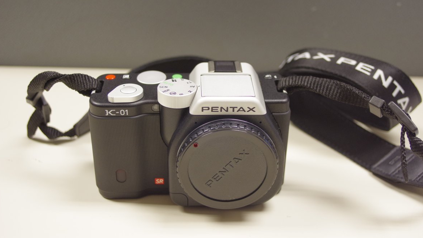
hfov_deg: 45.5
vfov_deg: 26.5
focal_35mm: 45
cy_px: 109
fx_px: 505
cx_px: 215
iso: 800
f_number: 4
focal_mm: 28
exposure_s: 1/20
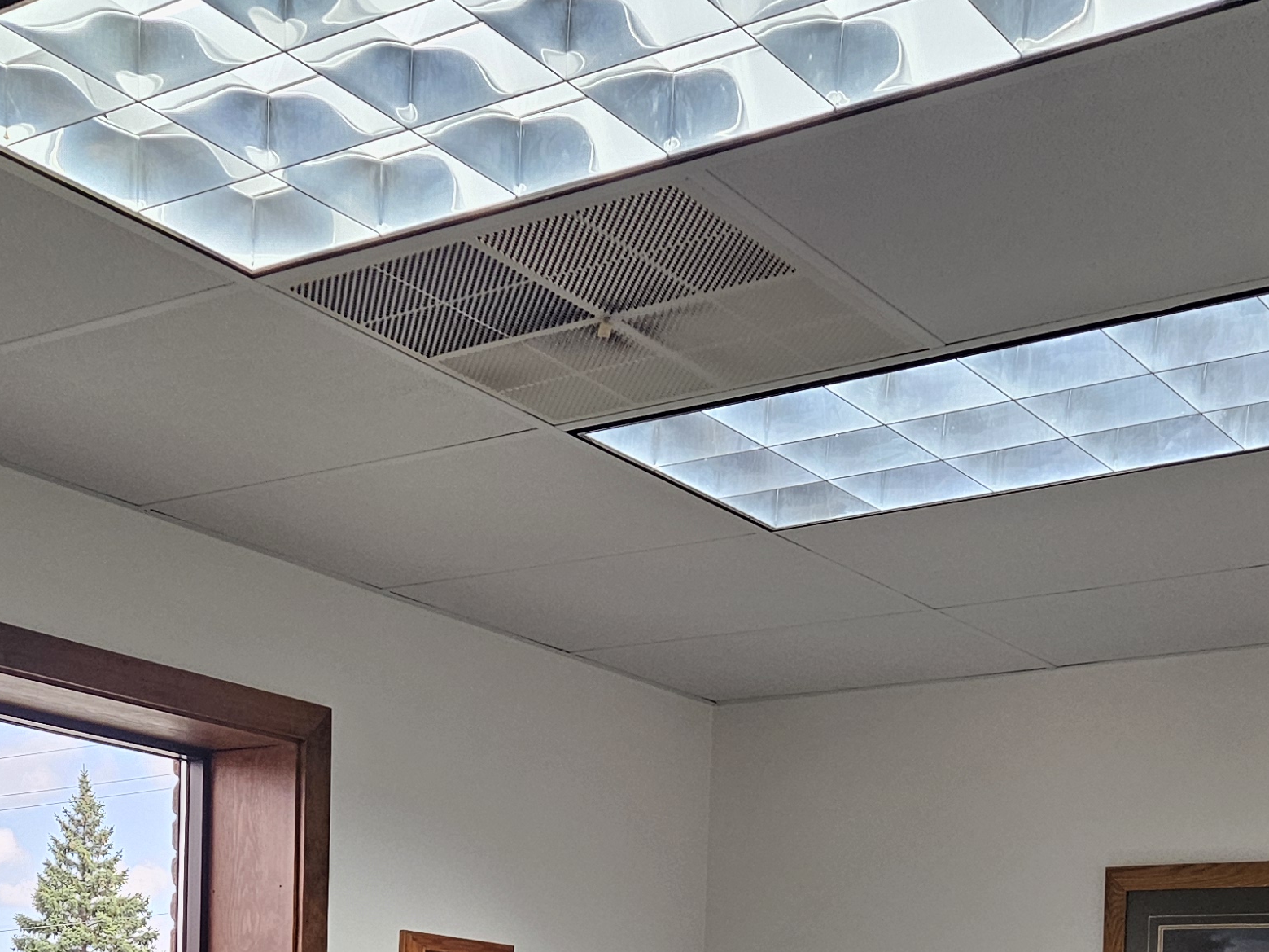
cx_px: 590
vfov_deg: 22.7
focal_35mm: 59
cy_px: 1168
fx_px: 2163
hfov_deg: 32.7
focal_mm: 5.4
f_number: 1.8
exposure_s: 1/120
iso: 200
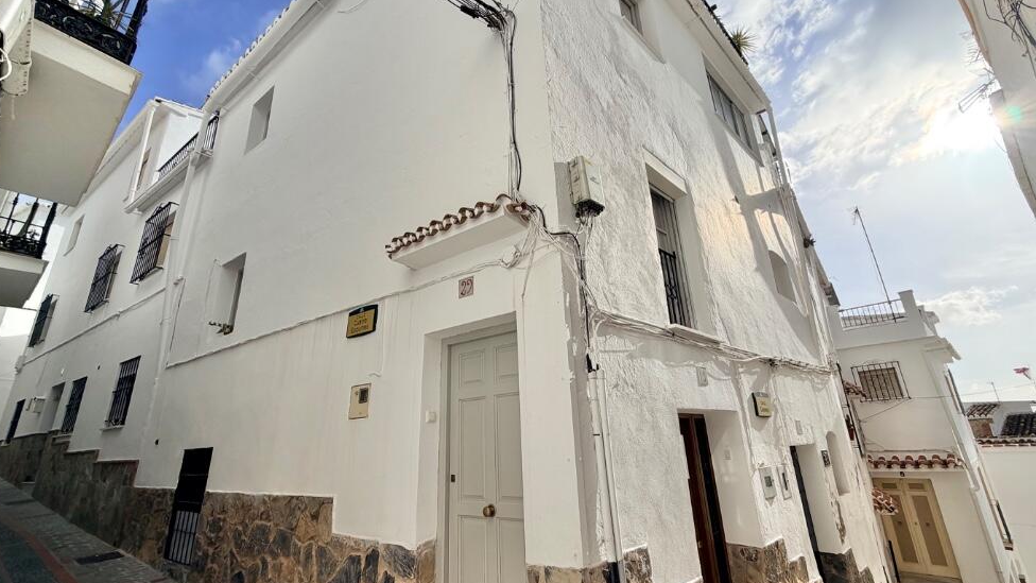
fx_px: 440
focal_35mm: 16
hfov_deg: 99.4
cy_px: 302
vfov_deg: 67.1
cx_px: 528
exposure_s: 1/1656
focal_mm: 2.22
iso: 32
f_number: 2.2
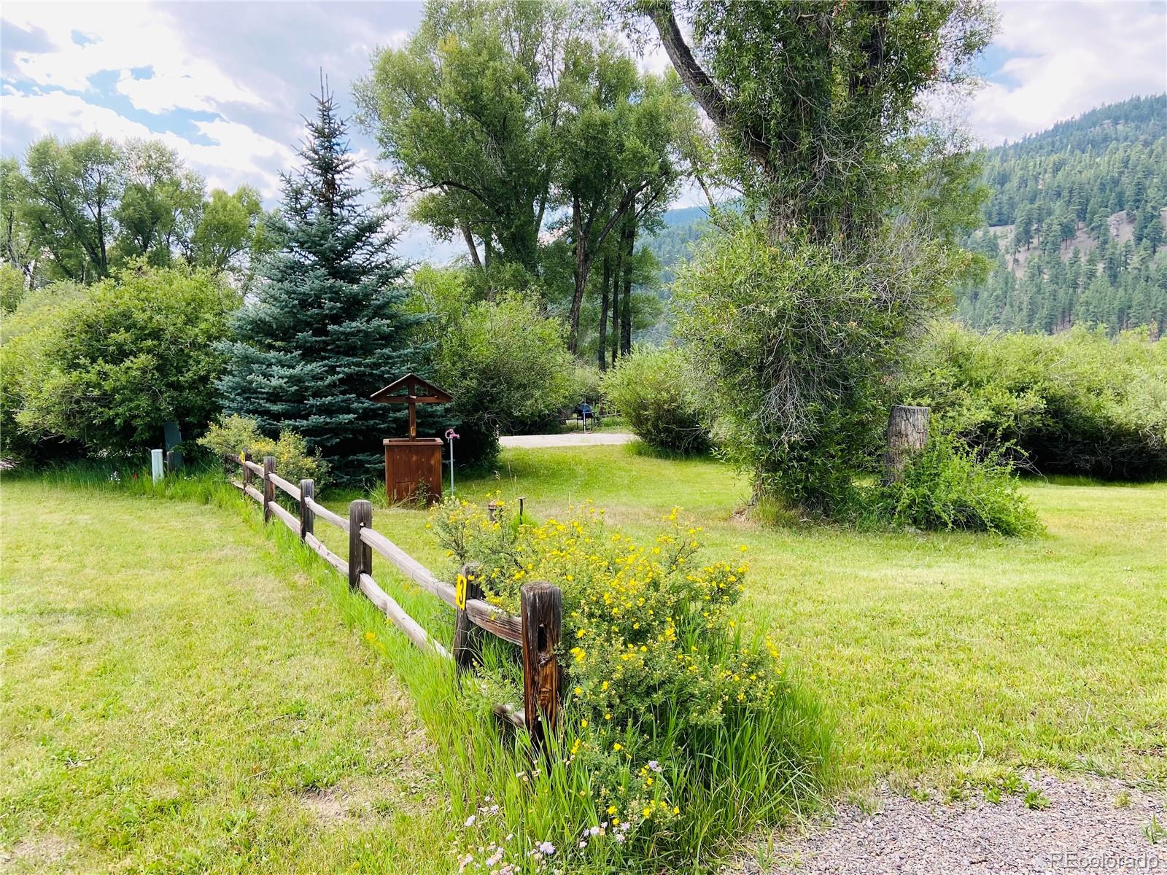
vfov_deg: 53.1
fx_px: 877
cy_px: 438
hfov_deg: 67.3
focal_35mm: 26
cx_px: 584
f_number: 1.8
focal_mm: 4.25
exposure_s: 1/437
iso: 32
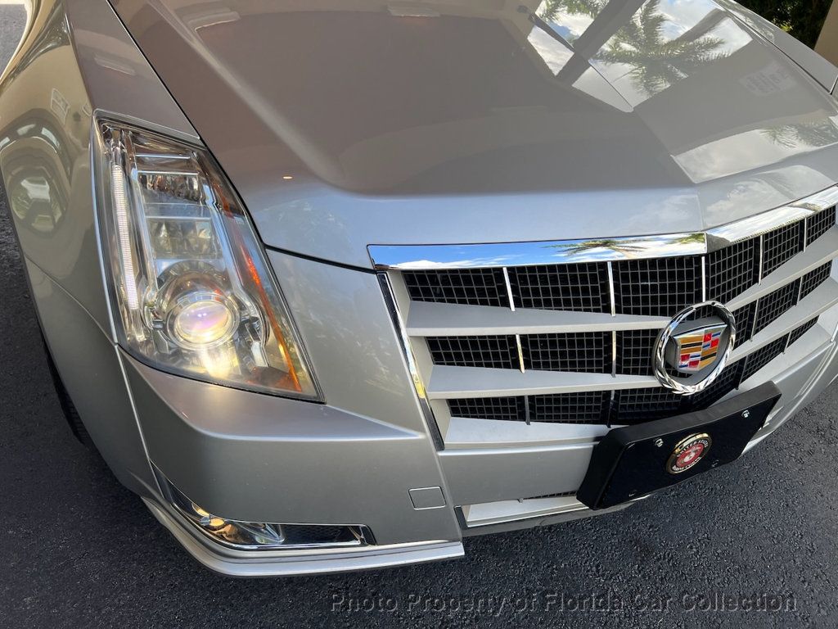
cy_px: 314
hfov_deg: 67.3
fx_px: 629
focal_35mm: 26
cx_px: 419
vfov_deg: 53.1
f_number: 1.5
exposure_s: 1/791
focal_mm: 5.7
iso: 50
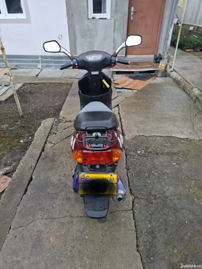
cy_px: 134
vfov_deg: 73.9
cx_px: 101
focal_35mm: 23
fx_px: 179
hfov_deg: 58.9
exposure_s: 1/114
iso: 50
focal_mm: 5.54
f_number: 1.8
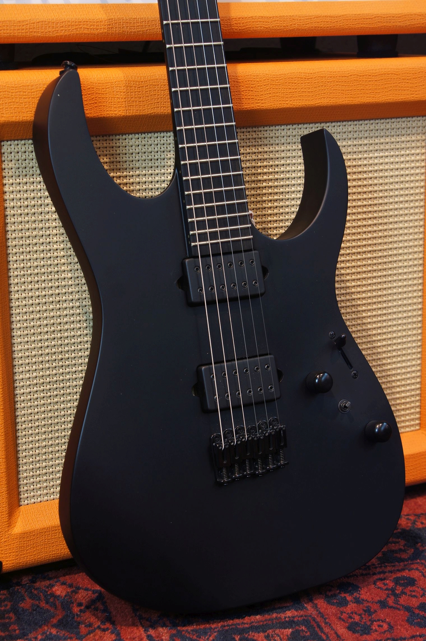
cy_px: 320
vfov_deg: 27.0
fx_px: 1334
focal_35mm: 75
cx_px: 213
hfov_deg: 18.1
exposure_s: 1/4
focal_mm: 50
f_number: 6.3
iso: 100
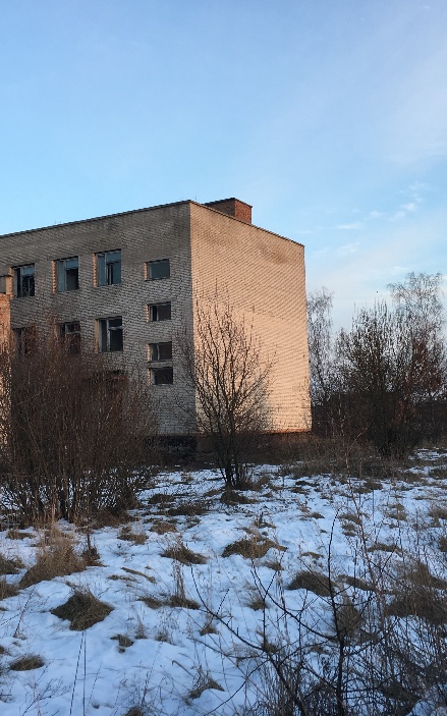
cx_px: 225
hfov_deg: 30.5
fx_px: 819
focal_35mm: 42
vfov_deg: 47.2
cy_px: 354
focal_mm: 4.15
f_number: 2.2
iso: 25
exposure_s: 1/227
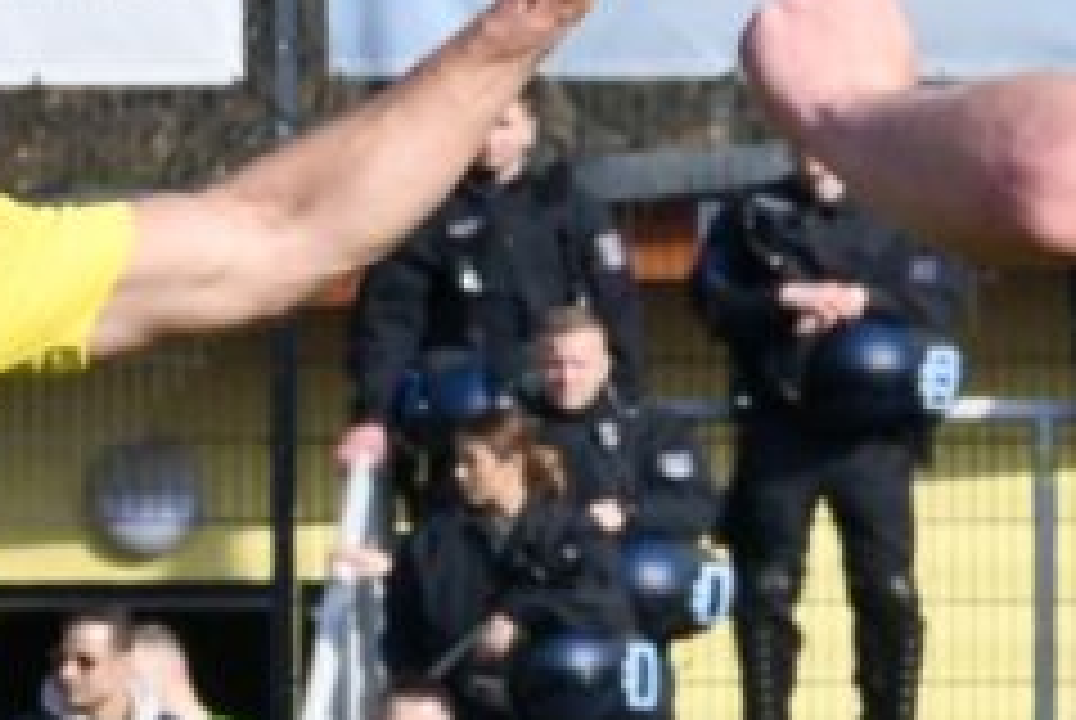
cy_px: 758
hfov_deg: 1.9
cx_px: -63
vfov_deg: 1.2
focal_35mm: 1113
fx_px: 33307
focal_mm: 260
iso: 8000
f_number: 25
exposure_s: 1/1600
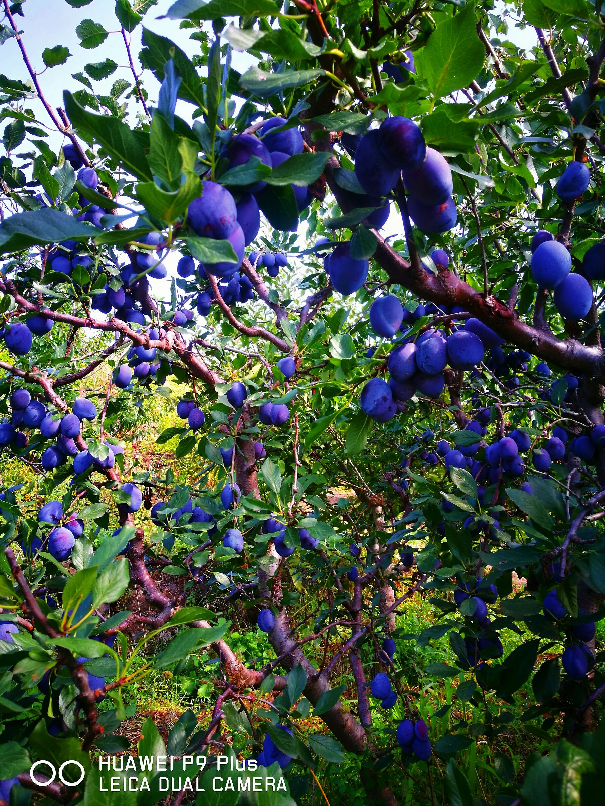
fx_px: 629
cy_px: 403
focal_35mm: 27
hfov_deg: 51.4
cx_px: 302
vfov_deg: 65.3
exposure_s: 1/50
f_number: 2.2
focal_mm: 4.5
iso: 64
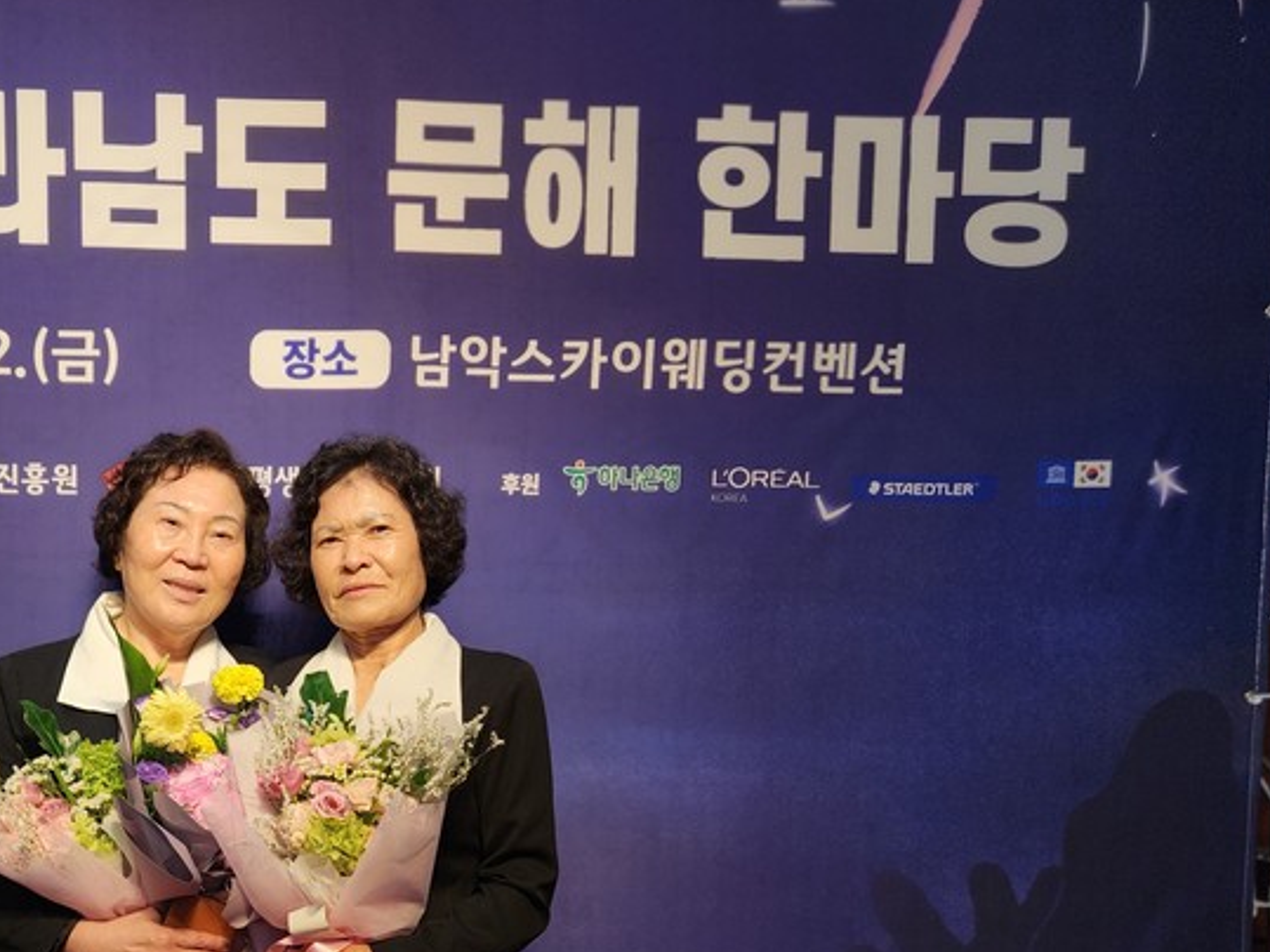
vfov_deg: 33.8
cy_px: 794
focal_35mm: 41
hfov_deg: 43.9
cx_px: 283
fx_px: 1504
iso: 32
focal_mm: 5.4
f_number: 1.8
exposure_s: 1/120
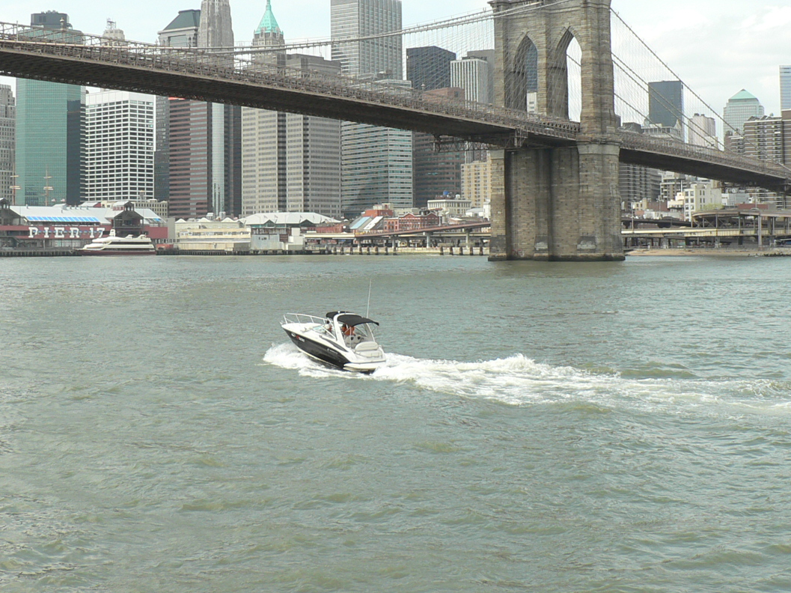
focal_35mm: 53
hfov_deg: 36.1
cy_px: 180
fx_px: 1211
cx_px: 336
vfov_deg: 27.3
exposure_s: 1/400
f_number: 4
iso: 64
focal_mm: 6
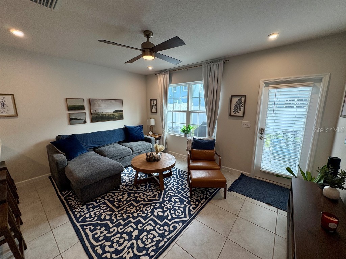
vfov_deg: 85.7
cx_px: 173
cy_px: 130
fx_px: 140
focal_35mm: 14
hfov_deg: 102.1
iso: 100
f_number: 2.2
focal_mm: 2.22
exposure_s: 1/132
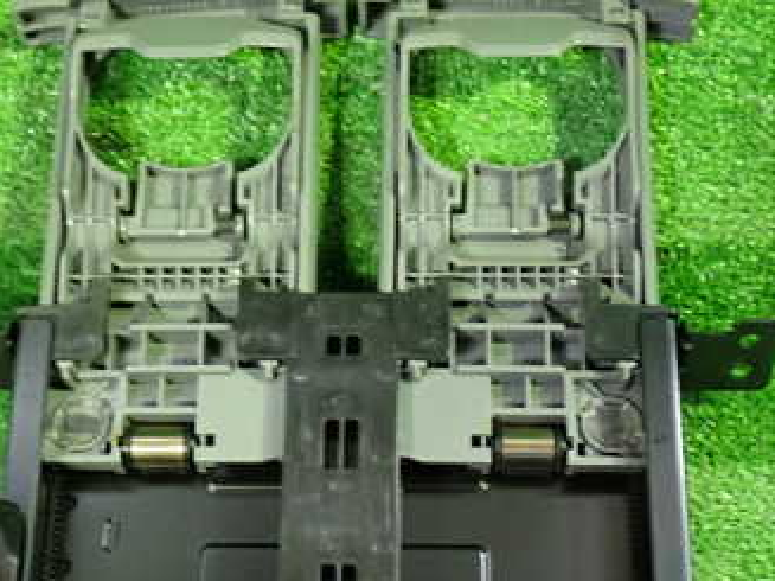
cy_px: 401
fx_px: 1477
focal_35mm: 66
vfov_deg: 22.1
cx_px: 329
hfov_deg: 29.4
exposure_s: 1/25
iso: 800
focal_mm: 6.37
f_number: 2.5
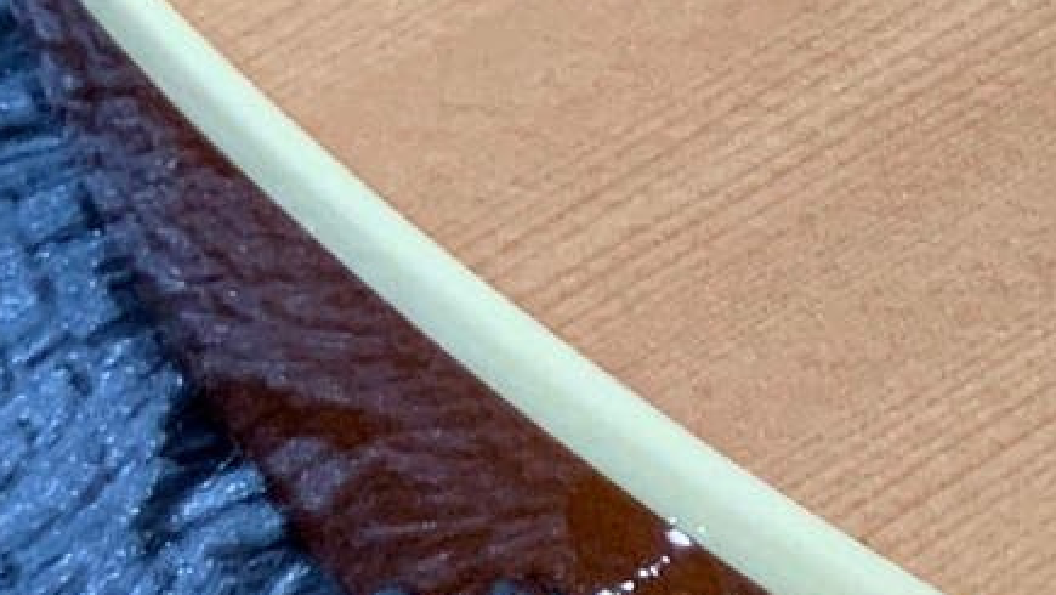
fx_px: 5210
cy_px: 476
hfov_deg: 10.4
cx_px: 2263
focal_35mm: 186
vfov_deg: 6.5
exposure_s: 1/104
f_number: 1.8
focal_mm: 3
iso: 50
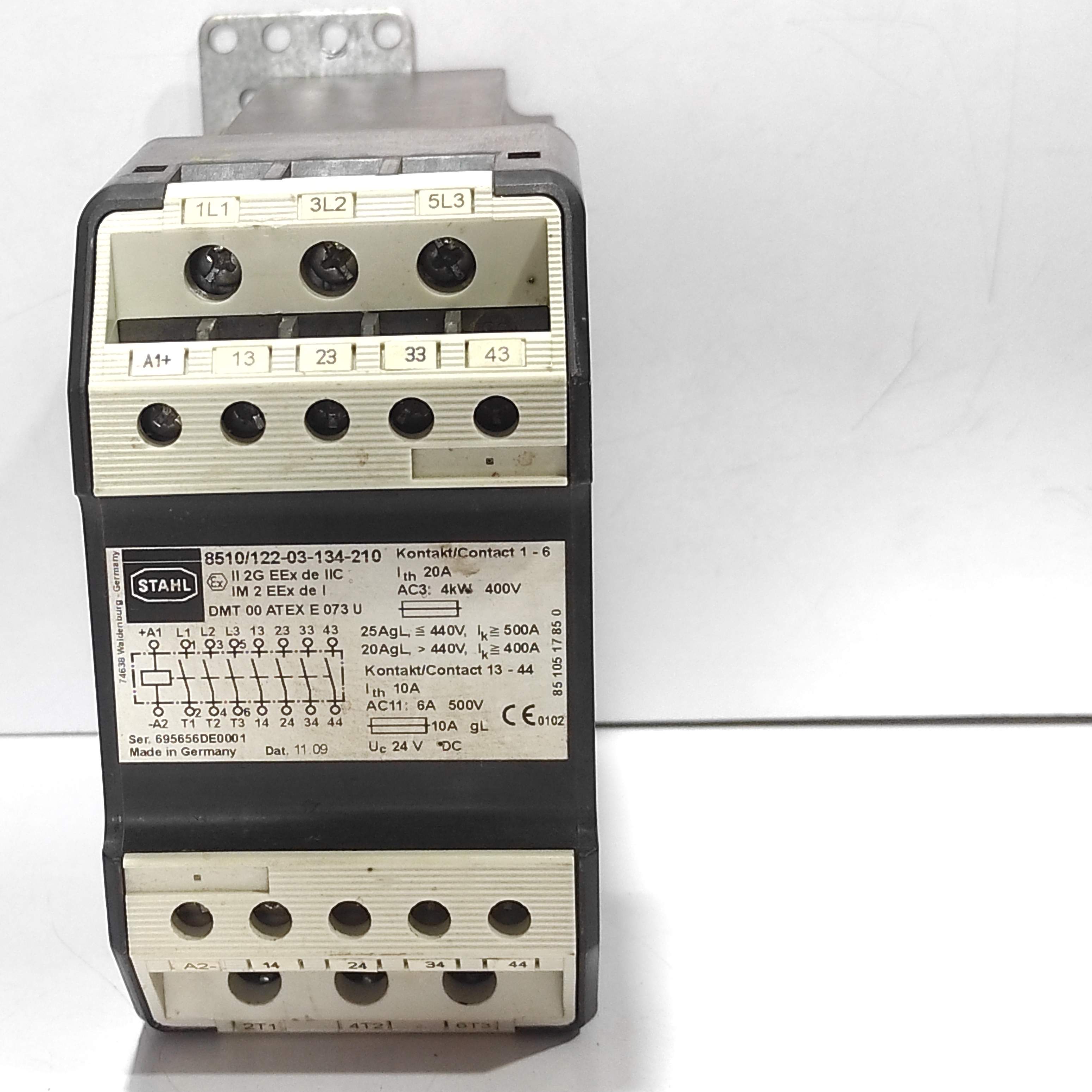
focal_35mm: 33
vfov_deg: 49.7
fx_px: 1178
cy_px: 508
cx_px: 293
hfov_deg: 48.1
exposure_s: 1/33
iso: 671
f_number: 1.89
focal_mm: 5.43
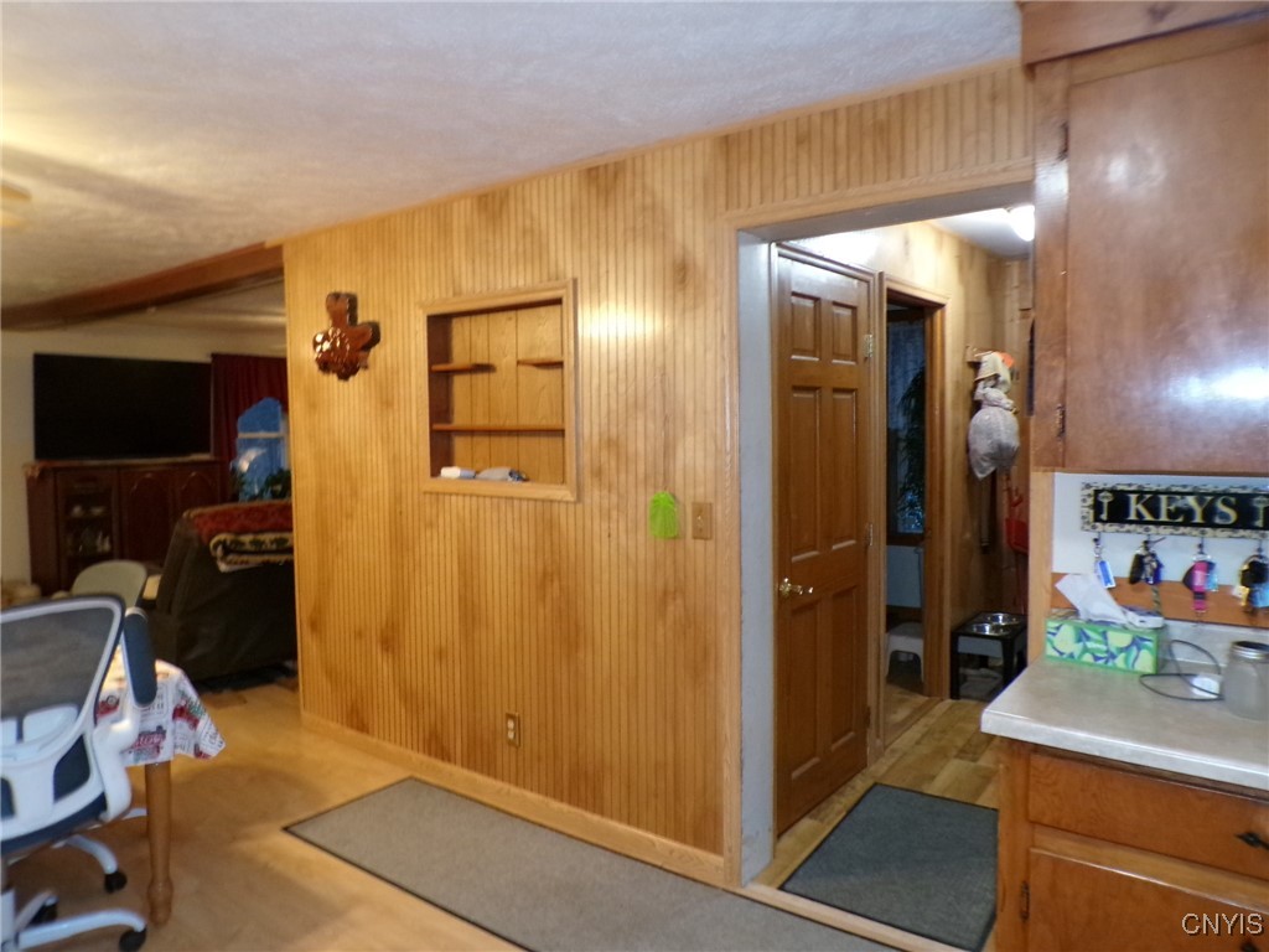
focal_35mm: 24
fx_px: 880
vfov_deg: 56.8
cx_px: 634
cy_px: 476
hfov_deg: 71.6
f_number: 3
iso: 656
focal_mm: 4.3
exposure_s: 1/17
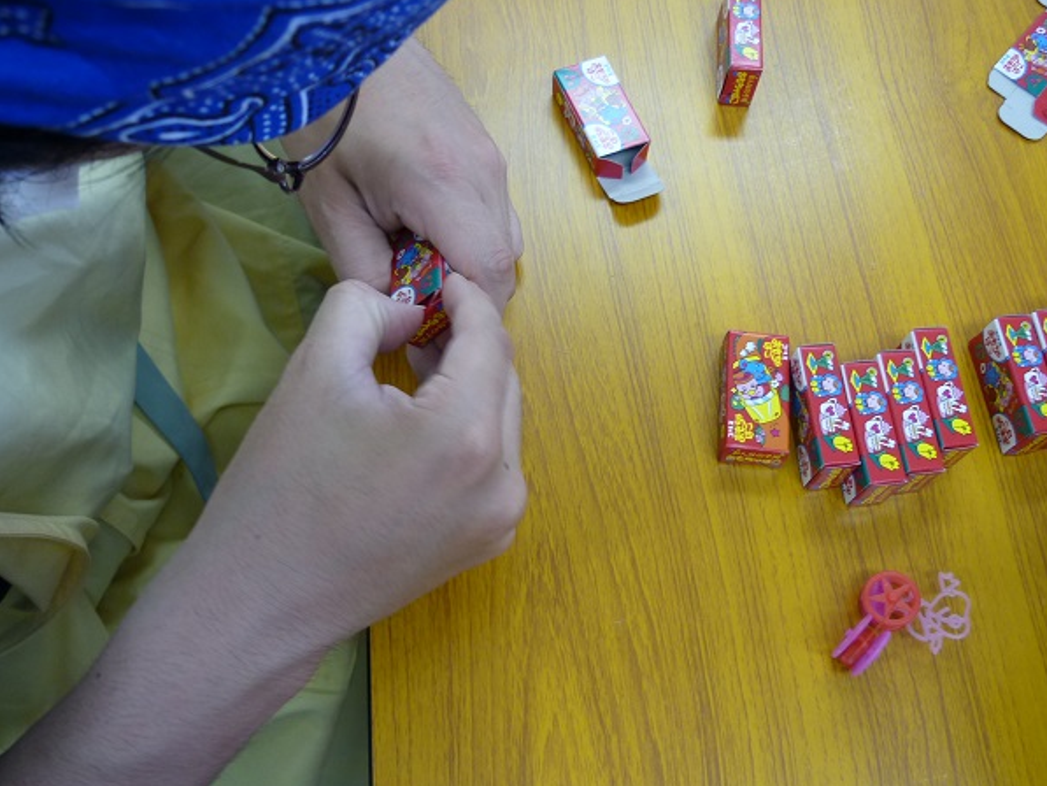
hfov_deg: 53.9
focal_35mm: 34
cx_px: 536
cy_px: 399
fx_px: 1029
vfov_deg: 41.8
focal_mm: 5.5
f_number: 2.8
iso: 160
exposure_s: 1/30
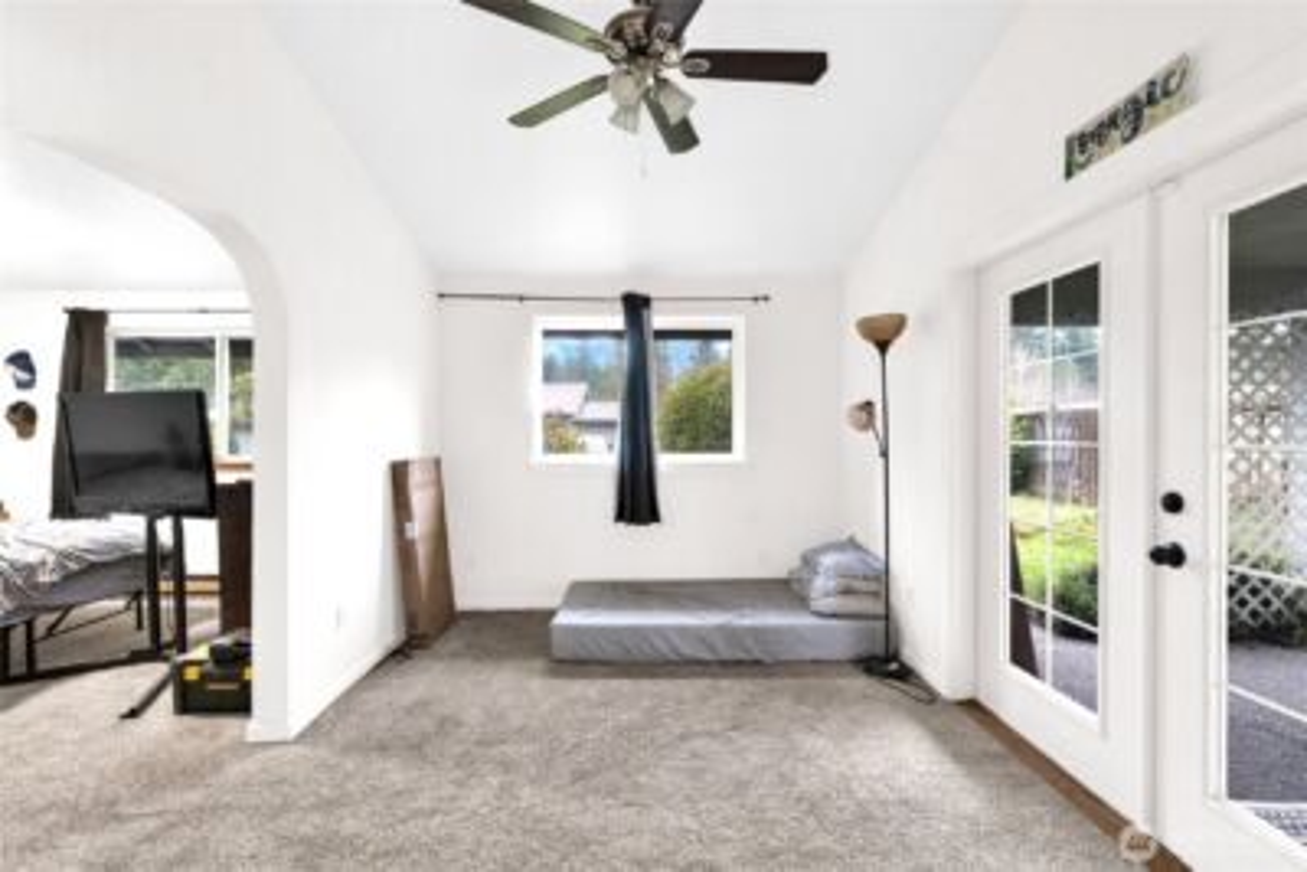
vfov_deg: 77.4
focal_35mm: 15
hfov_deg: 100.4
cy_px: 436
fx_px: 545
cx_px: 654
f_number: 9
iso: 1000
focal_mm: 10
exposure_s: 1/10
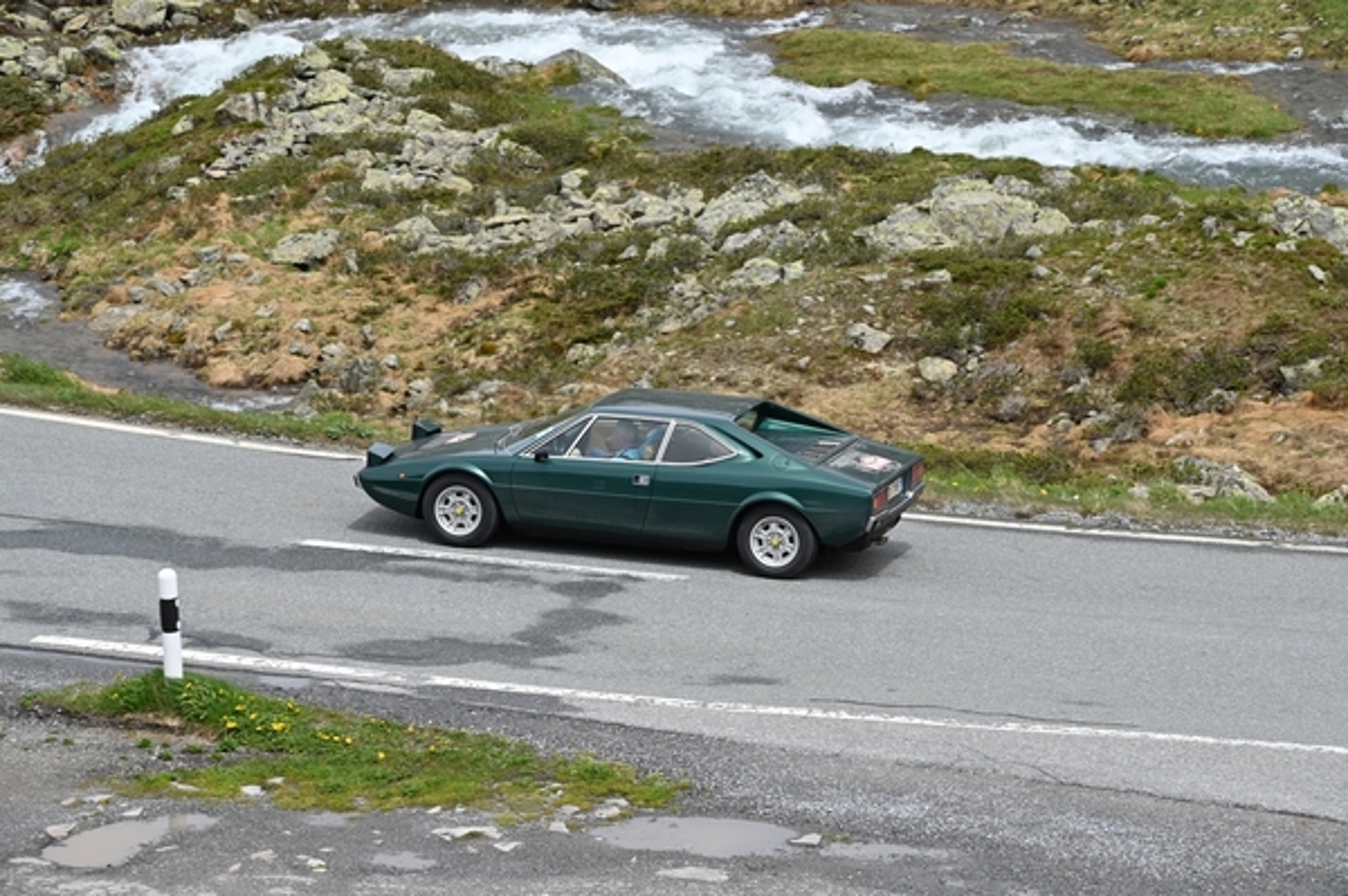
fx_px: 5986
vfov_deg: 8.6
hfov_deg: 12.8
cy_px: 448
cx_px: 674
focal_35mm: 160
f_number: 8
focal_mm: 160
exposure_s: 1/800
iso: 250
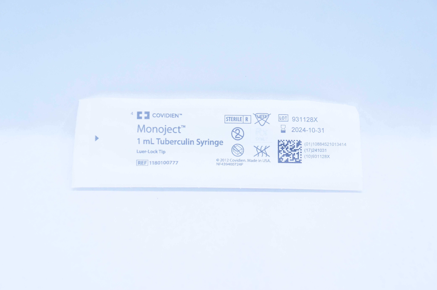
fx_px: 800
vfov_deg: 20.6
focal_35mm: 66
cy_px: 145
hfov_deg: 30.5
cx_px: 218
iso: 800
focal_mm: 44
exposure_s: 1/160
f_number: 5.6
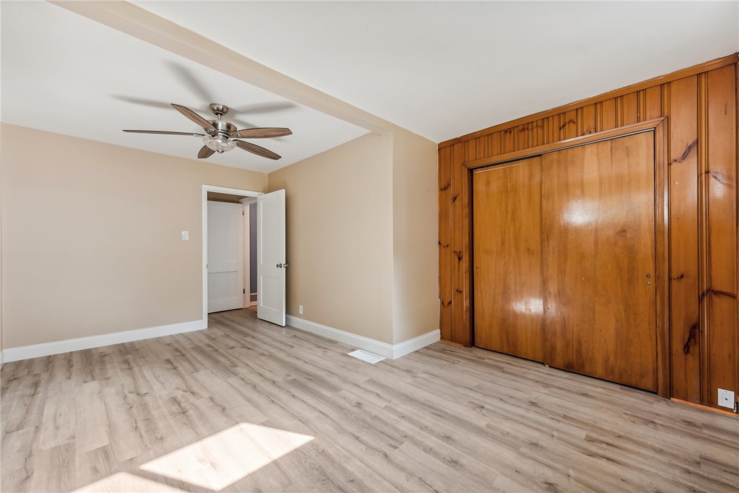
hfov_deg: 104.2
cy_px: 246
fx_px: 287
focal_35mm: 14
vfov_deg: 81.2
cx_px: 370
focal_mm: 14
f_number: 11
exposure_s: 1/2
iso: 50
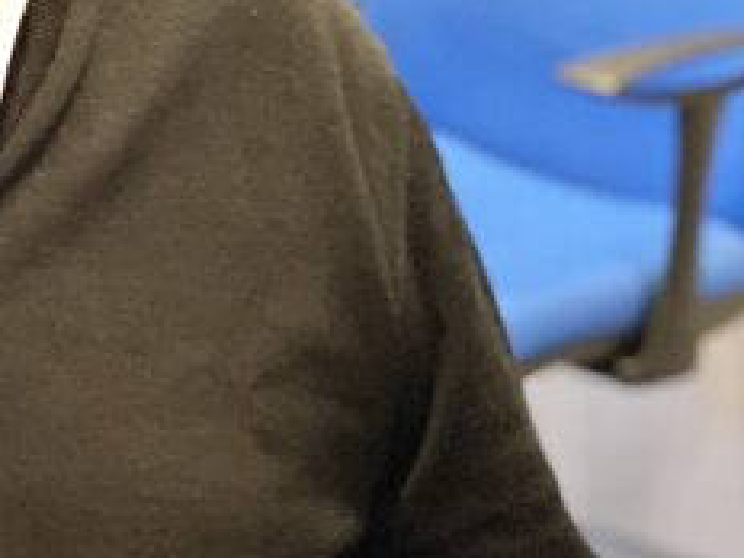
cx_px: -282
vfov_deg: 8.6
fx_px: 3697
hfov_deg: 11.1
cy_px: -58
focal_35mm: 172
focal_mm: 6
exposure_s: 1/33
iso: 250
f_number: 2
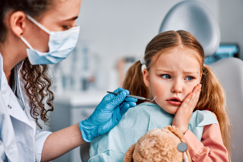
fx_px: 371
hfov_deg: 36.2
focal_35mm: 55
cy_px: 81
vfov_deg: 24.6
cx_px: 122
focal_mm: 55
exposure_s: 1/200
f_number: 1.8
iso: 250
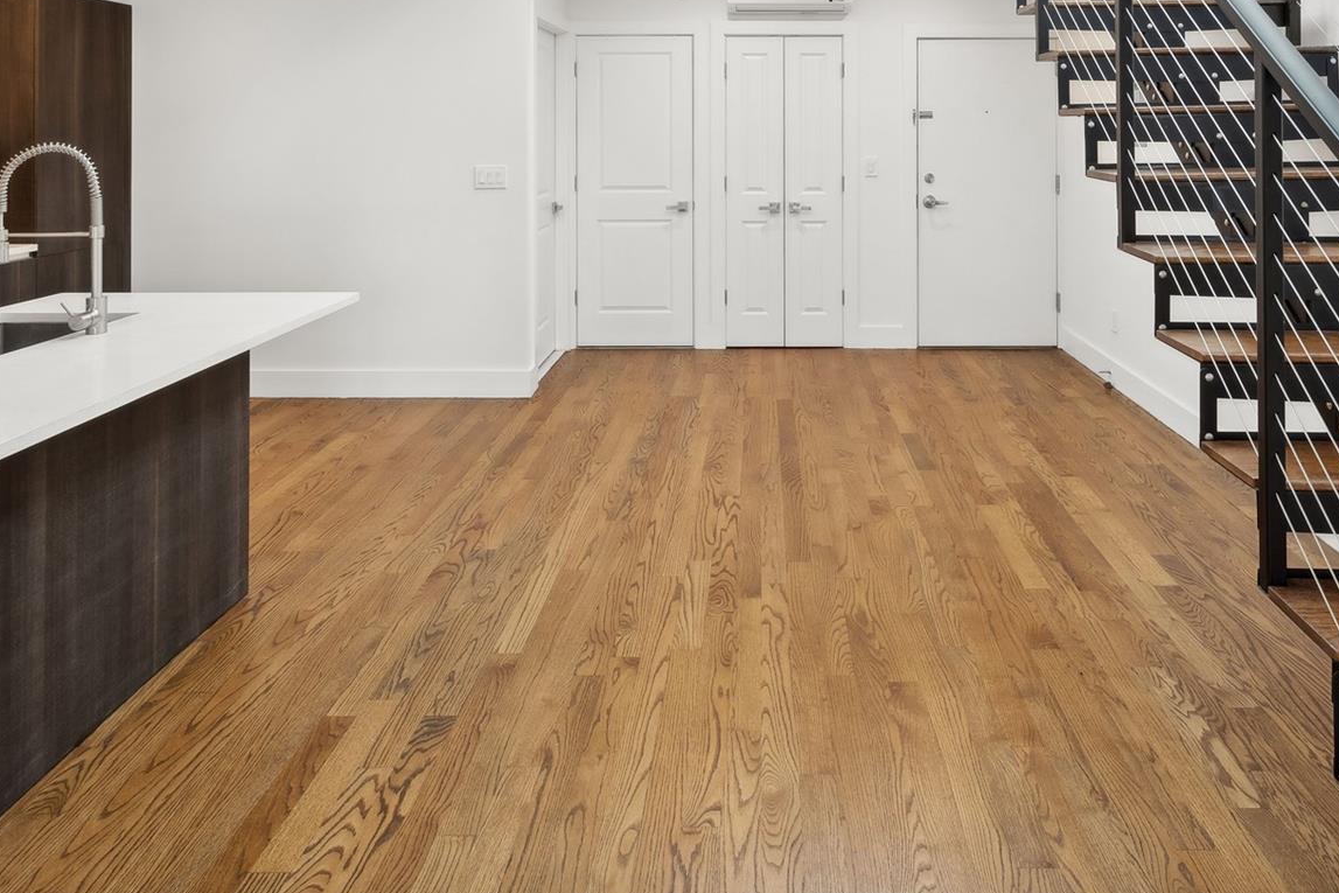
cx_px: 814
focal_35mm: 25
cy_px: 110
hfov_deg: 70.6
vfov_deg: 46.9
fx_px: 930
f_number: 8
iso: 400
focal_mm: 14
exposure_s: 1/25
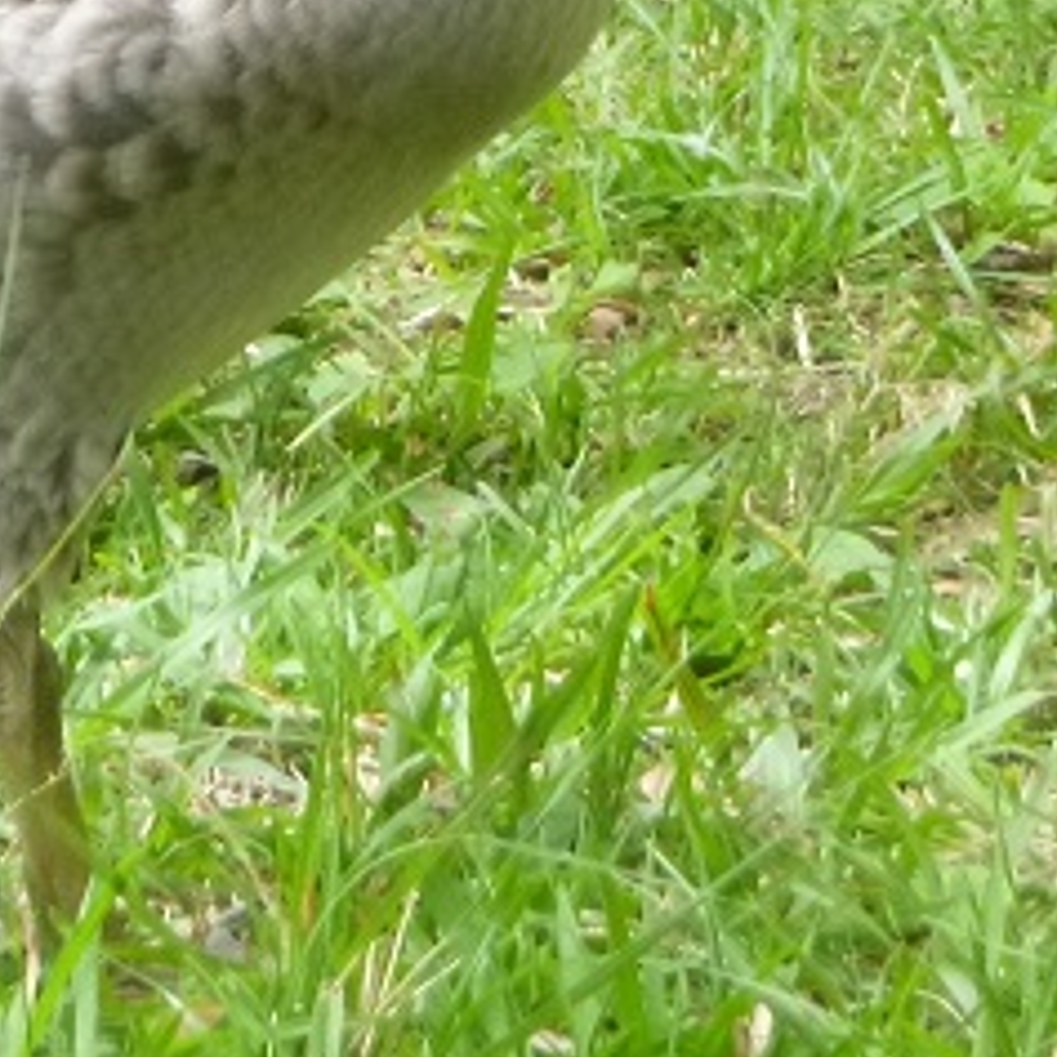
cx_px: 531
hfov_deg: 7.4
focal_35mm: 236
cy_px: -281
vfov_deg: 7.3
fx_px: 8153
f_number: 5.4
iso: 400
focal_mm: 11.9
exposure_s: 1/125
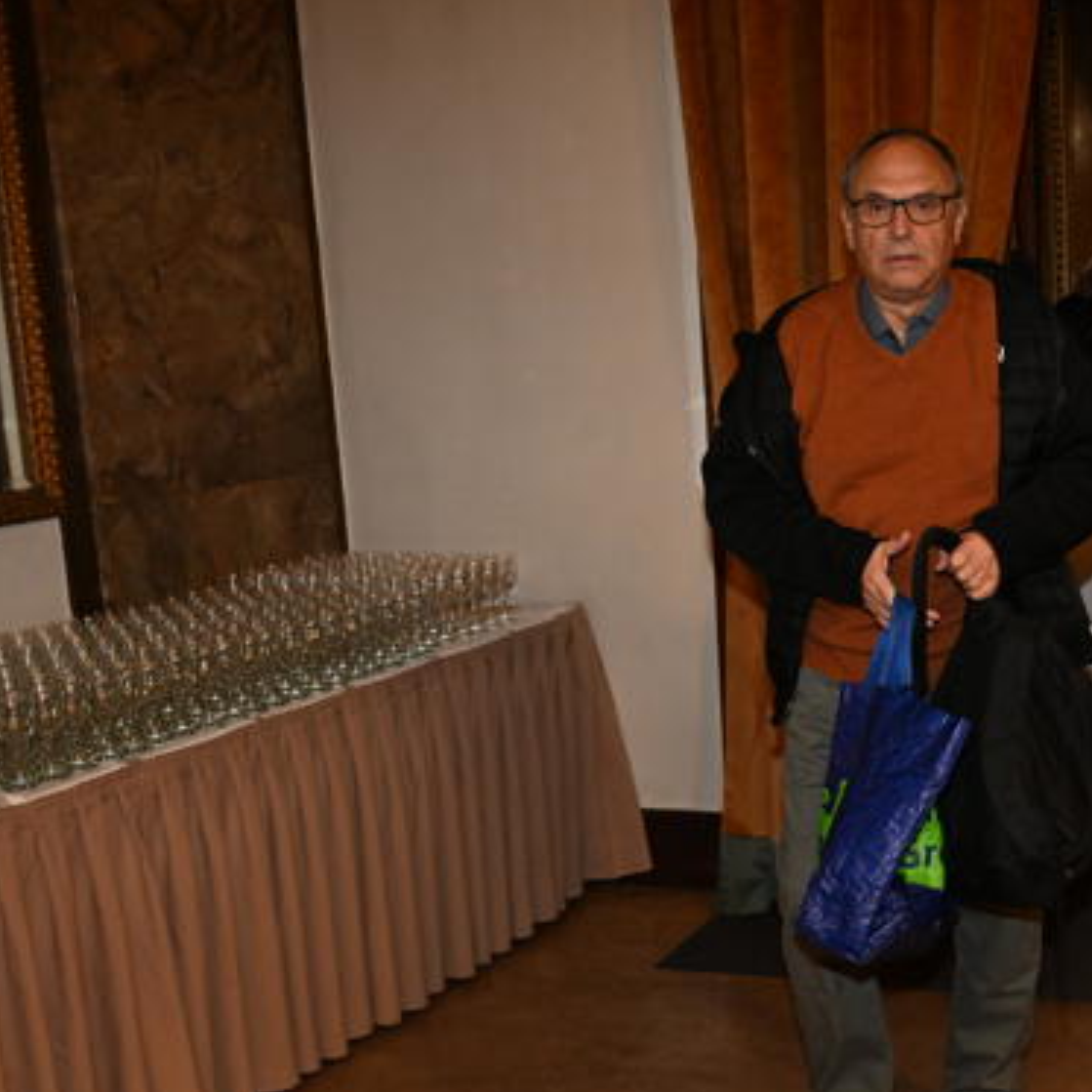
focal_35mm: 55
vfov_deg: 31.0
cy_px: 662
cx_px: 896
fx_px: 1963
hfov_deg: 30.2
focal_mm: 35
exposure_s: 1/125
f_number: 5.6
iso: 2500
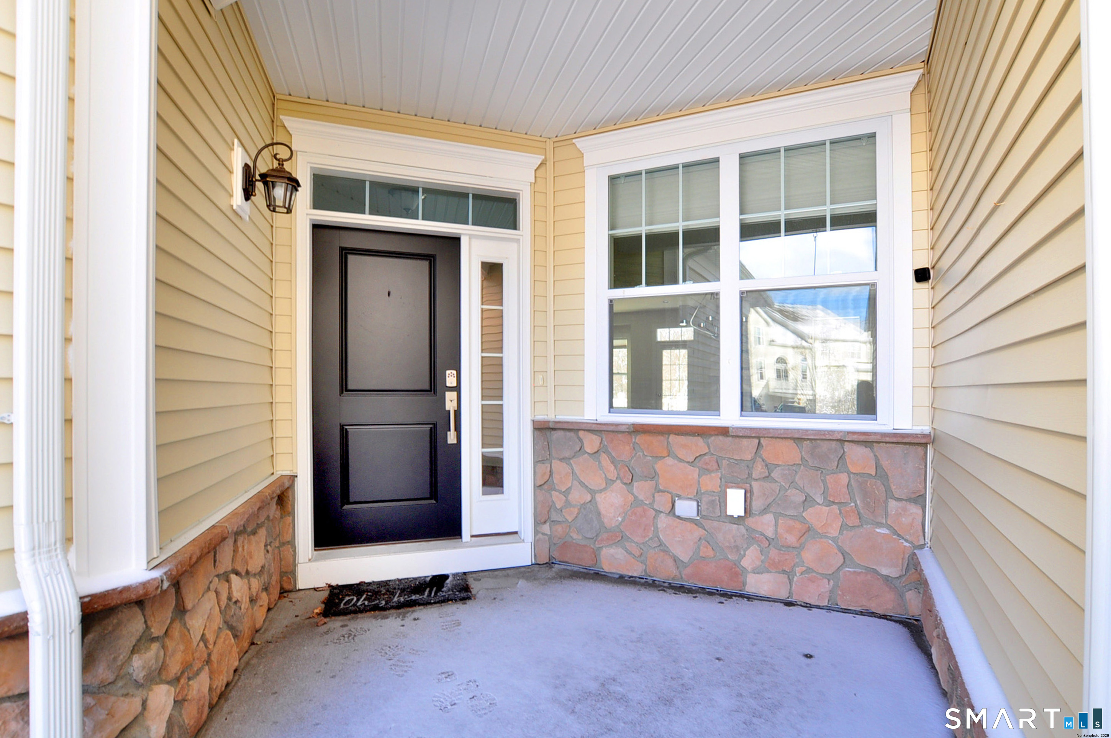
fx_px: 462
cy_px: 369
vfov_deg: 77.2
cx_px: 556
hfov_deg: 100.5
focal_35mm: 15
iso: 200
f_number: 8
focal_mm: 10
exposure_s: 1/15
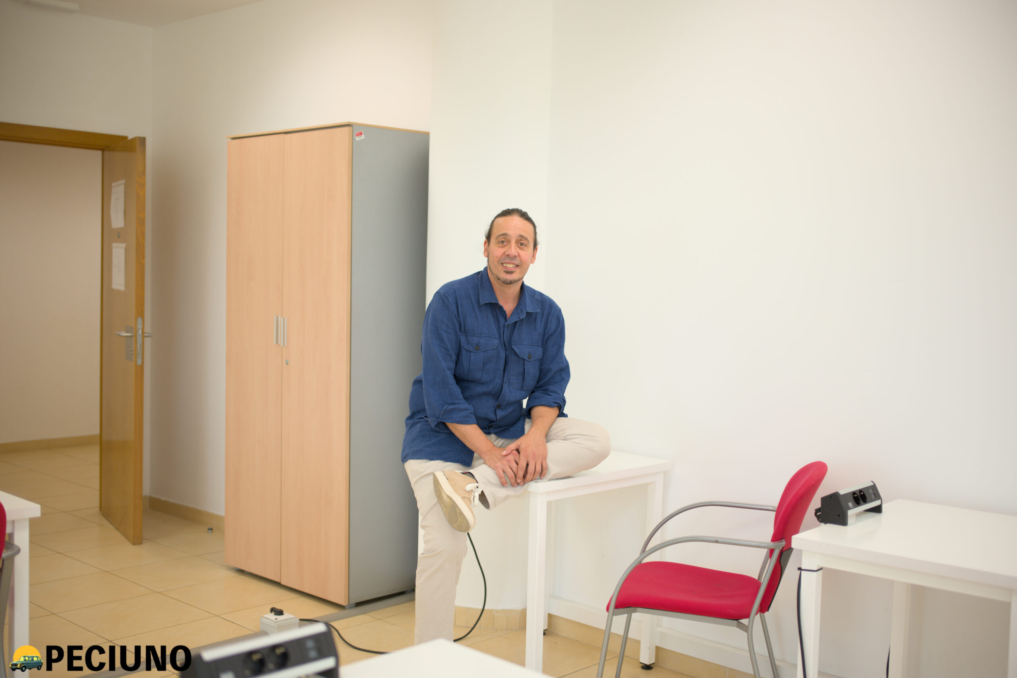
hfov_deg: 48.5
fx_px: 1130
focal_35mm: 40
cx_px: 508
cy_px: 339
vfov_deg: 33.4
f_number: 2.2
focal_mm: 40
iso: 100
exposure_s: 1/200
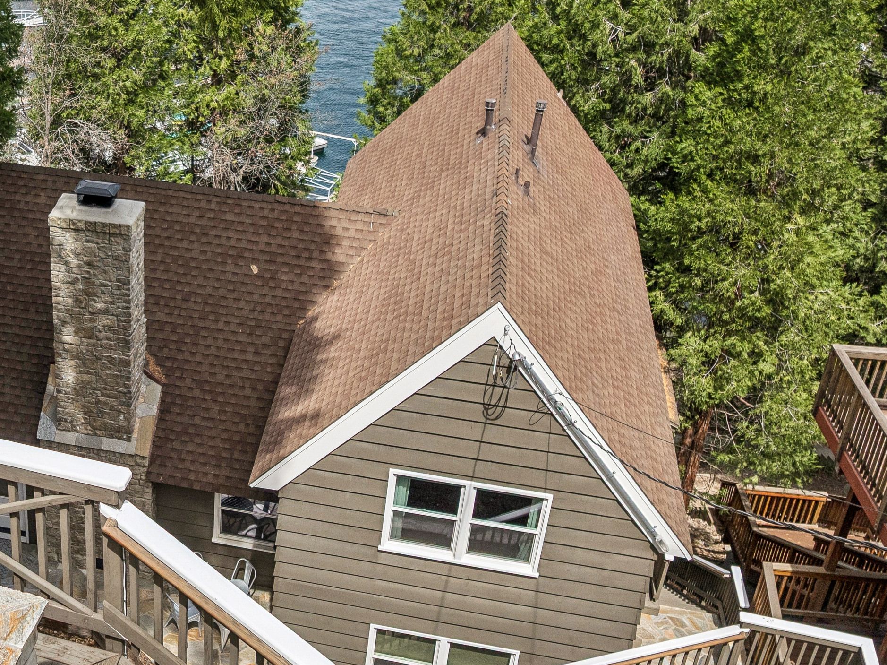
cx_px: 162
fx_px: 1178
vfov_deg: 31.3
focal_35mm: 46
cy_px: 236
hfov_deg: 39.4
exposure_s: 1/80
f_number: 2.8
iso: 140
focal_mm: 12.3
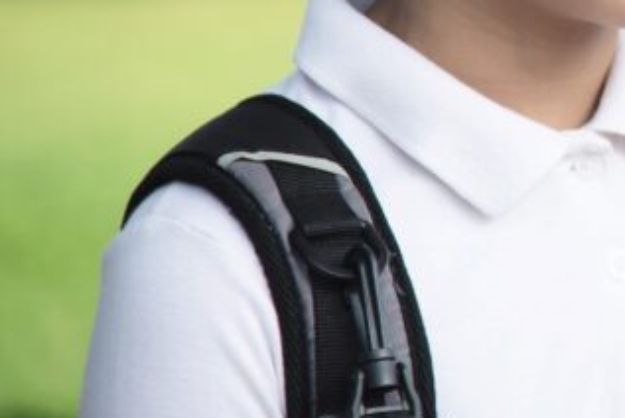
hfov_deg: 5.3
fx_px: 6742
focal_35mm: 388
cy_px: -130
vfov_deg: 3.5
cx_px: 976
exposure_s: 1/800
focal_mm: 120
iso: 320
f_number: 4
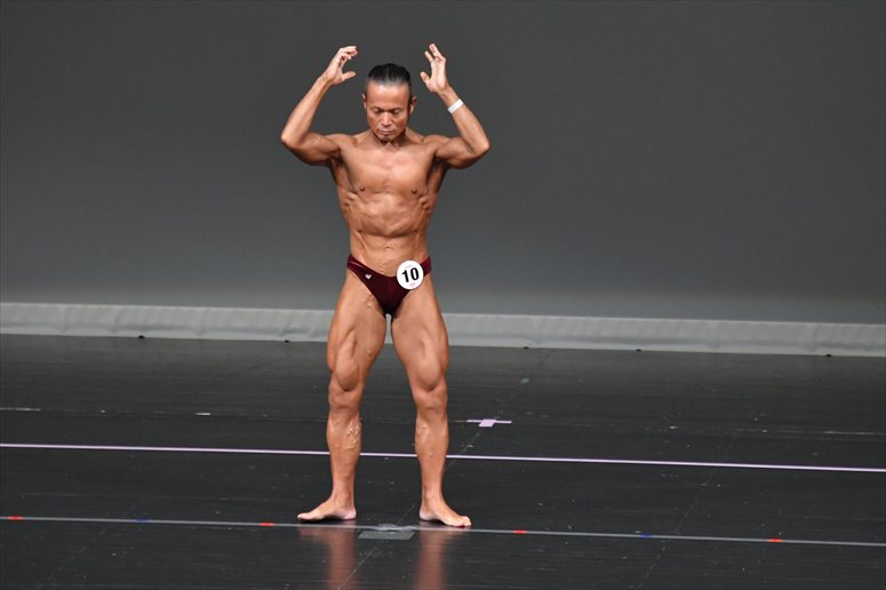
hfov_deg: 6.5
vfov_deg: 4.4
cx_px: 443
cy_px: 295
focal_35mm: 315
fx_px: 7749
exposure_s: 1/400
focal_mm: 210
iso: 4000
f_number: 5.6
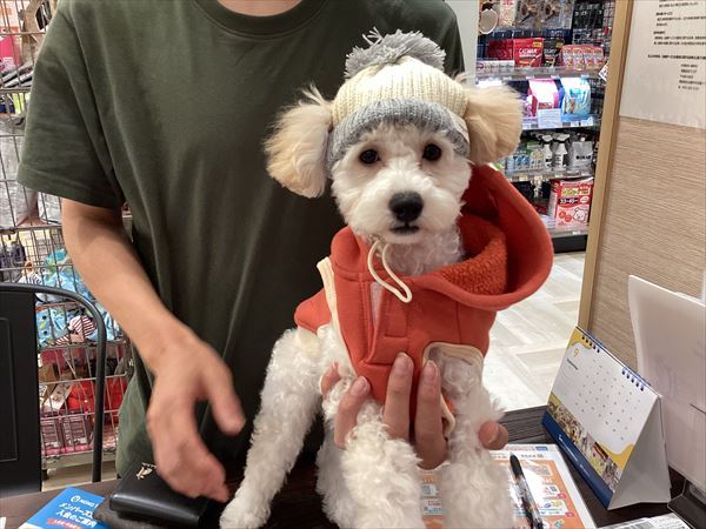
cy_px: 264
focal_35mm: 31
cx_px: 353
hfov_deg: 58.4
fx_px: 632
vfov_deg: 45.4
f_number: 2.4
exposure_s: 1/60
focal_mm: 3.3
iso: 100
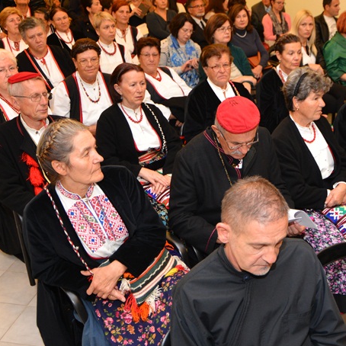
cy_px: 198
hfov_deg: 35.8
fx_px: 520
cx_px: 265
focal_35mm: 46
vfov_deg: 36.7
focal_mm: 24
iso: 1250
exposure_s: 1/125
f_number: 3.5
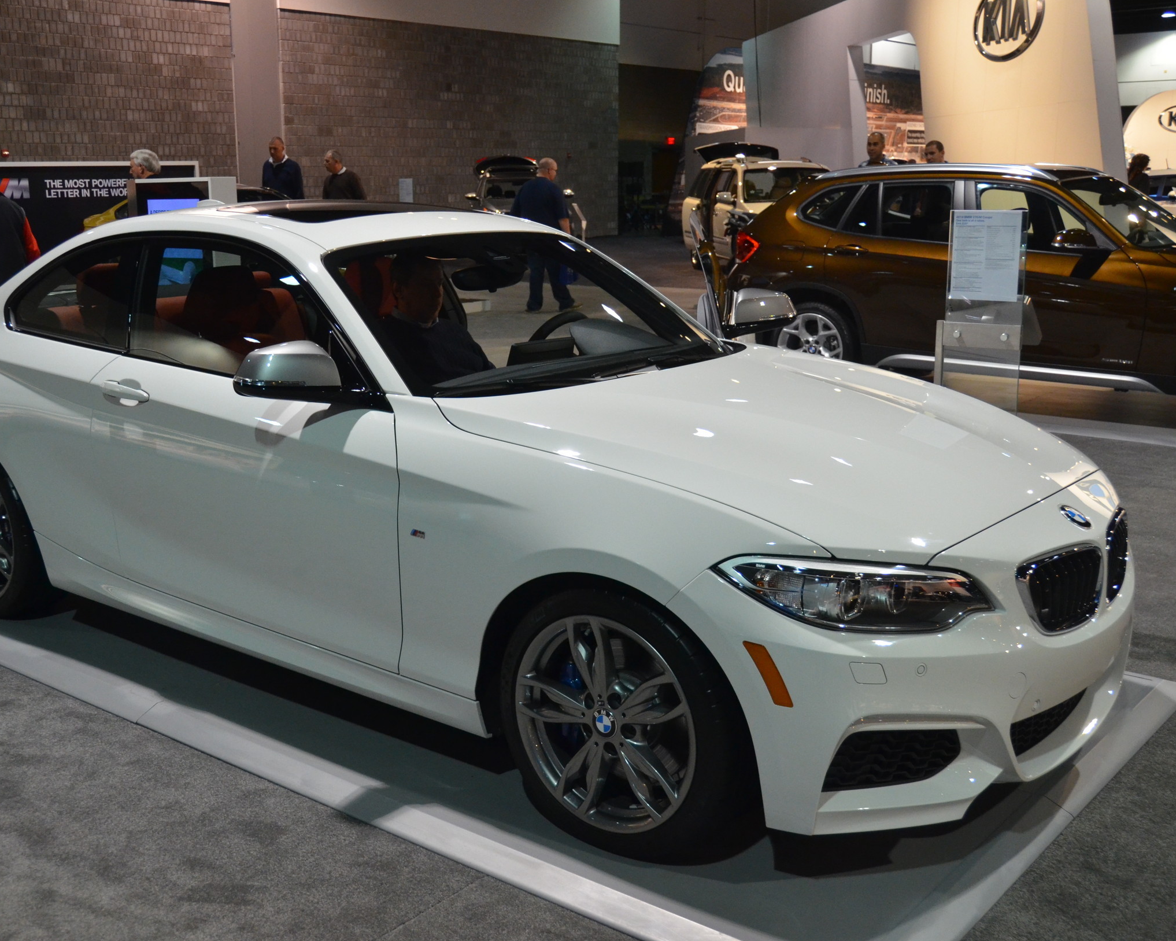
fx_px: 1323
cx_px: 501
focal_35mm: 38
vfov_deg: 39.2
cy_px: 473
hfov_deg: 47.8
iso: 1600
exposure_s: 1/200
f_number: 3.8
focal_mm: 22
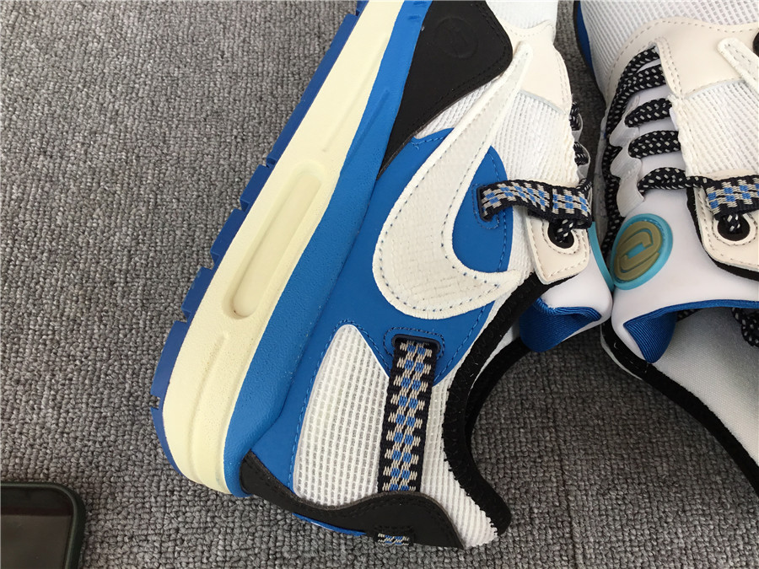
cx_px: 380
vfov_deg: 45.4
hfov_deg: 58.4
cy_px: 284
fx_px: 680
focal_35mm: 31
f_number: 2.4
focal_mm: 3.3
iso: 25
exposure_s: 1/365
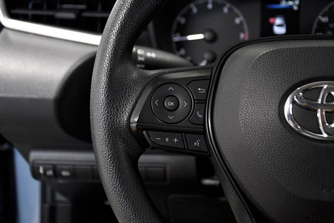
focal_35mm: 57
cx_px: 167
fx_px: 529
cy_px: 112
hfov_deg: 35.0
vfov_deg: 23.8
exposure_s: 1/200
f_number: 4.2
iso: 2500
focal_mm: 38
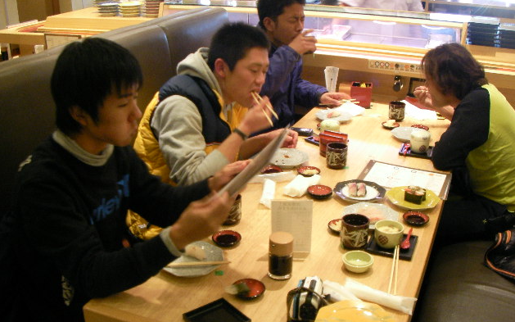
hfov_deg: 48.2
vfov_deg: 31.2
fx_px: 575
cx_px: 260
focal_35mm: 41
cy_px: 179
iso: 200
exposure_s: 1/11.7
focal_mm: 6.3
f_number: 3.5
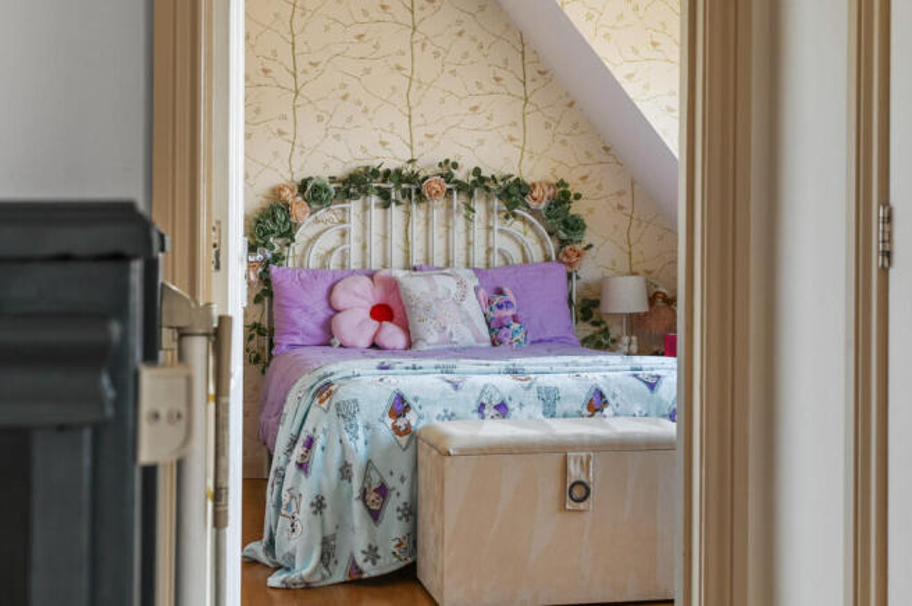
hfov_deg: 39.6
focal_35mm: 50
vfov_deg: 26.9
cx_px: 456
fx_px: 1265
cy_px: 303
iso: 400
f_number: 8
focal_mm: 50
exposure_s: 1/2
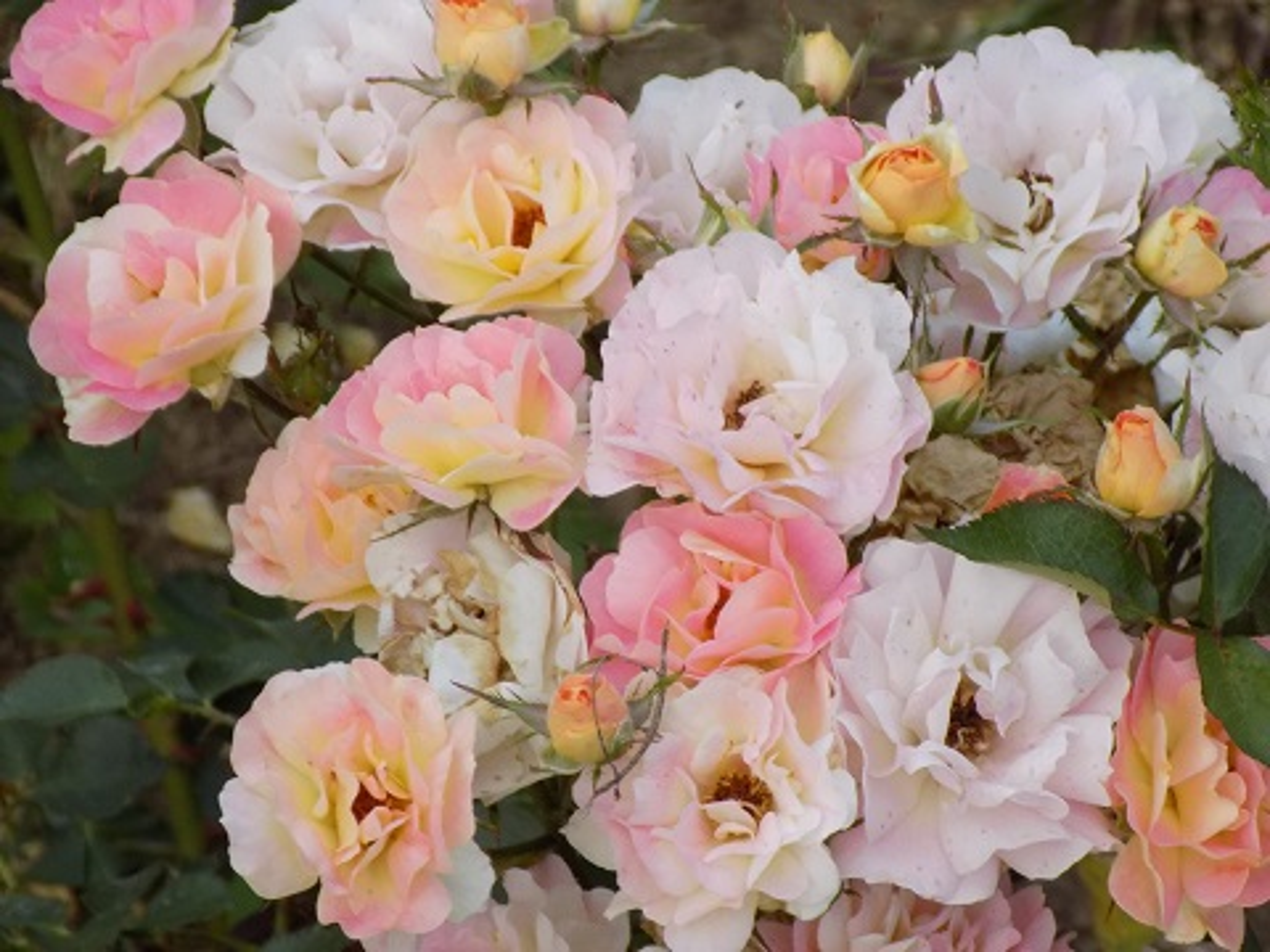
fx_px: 6971
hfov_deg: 10.4
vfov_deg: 7.8
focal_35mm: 190
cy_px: 476
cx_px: 635
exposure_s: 1/30
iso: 200
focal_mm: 33.7
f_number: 5.4
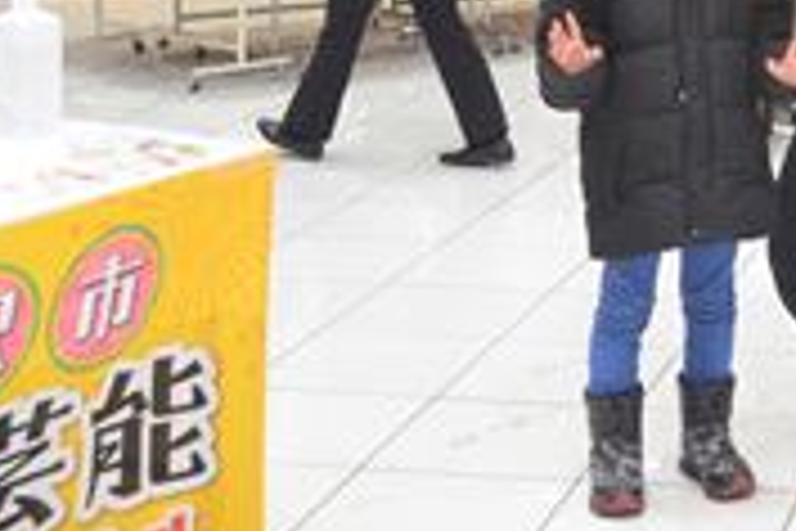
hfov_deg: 20.3
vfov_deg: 14.1
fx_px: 2056
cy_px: -155
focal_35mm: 93
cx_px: 994
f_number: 5
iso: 3200
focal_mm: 22
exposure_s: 1/320
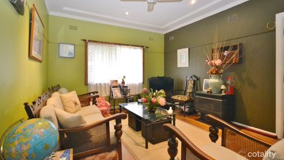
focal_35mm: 19
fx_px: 143
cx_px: 143
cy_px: 71
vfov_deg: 58.2
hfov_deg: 89.6
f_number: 4.5
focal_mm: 12
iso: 2800
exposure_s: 1/60
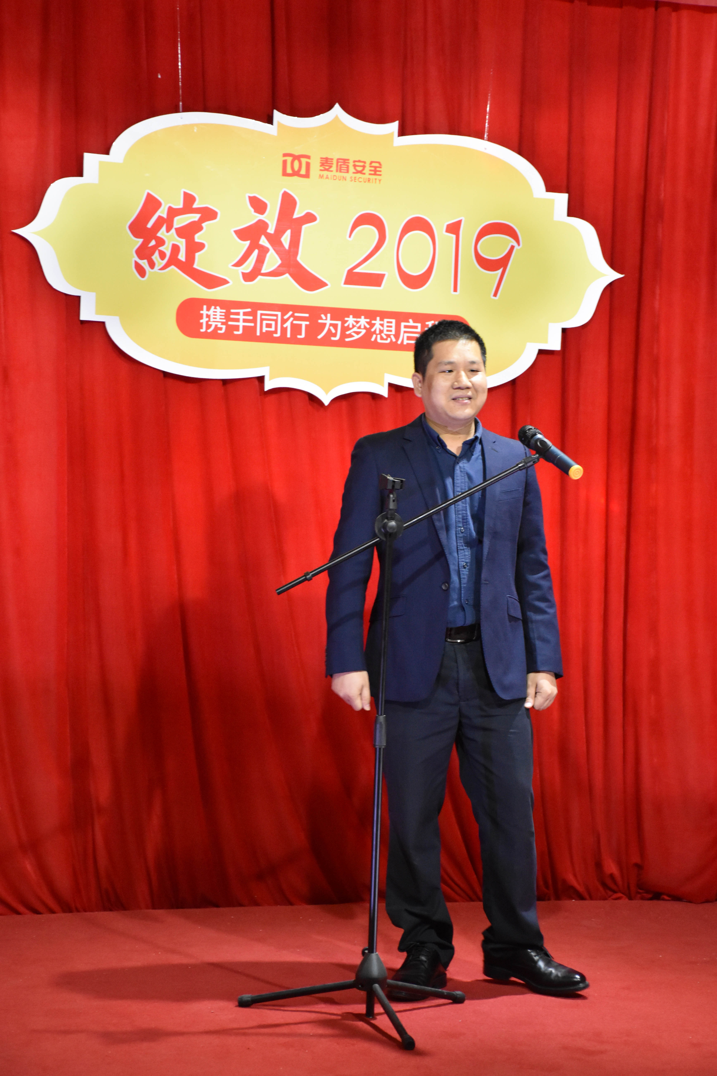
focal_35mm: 78
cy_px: 538
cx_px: 358
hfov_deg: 17.5
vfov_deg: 26.0
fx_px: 2330
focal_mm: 52
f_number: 4.8
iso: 2800
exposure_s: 1/60
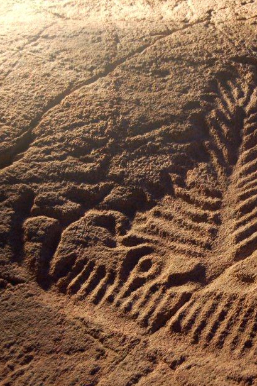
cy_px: 211
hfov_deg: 20.0
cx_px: 278
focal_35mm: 65
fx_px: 696
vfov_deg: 30.9
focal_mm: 26
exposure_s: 1
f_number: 4.2
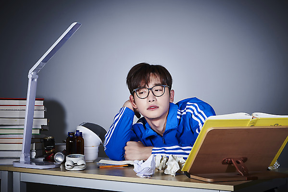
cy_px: 96
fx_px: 440
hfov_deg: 36.2
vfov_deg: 24.6
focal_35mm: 55
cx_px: 144
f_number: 16
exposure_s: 1/125
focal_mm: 55
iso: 100
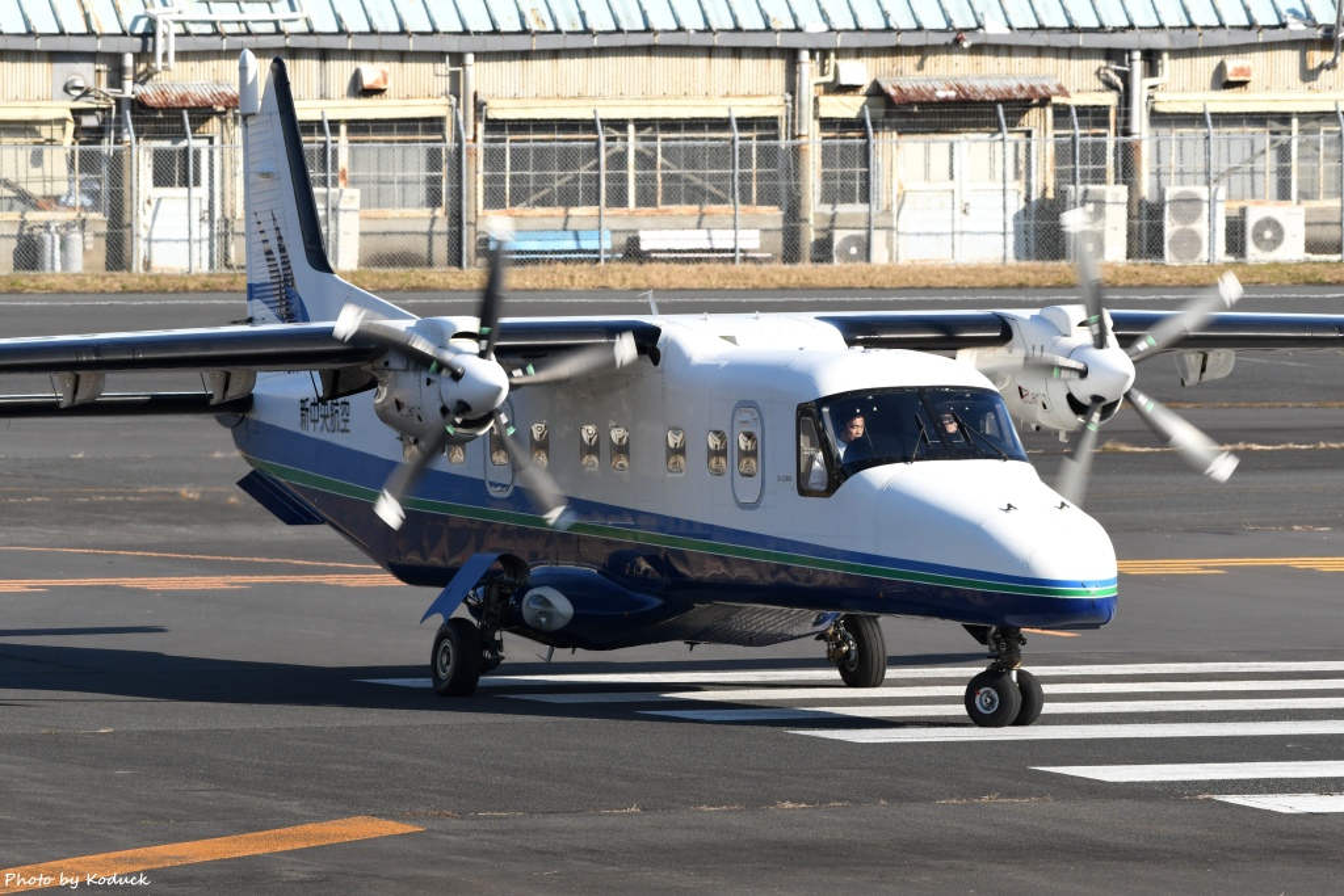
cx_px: 672
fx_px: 15681
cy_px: 448
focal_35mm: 420
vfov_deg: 3.3
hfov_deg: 4.9
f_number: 8
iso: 400
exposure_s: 1/800
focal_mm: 280
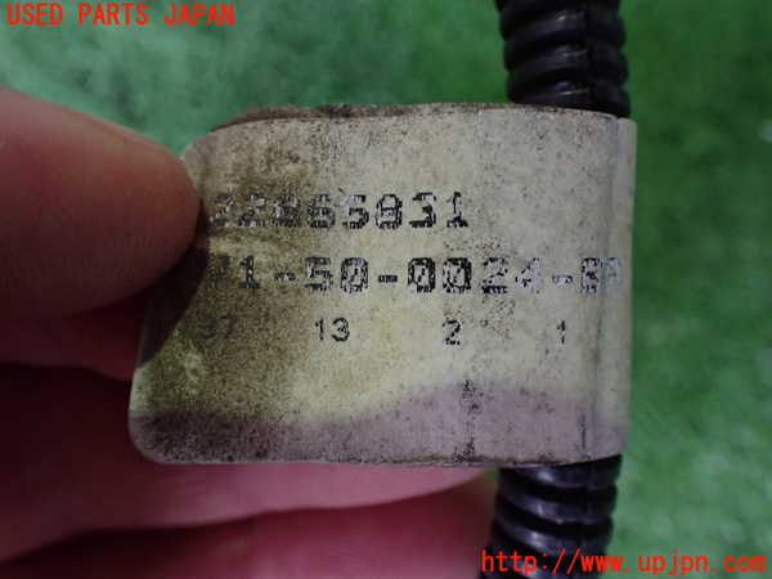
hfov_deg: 60.0
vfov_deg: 46.8
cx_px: 386
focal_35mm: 30
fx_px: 669
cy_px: 290
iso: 800
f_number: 2.3
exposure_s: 1/80
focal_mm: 5.4
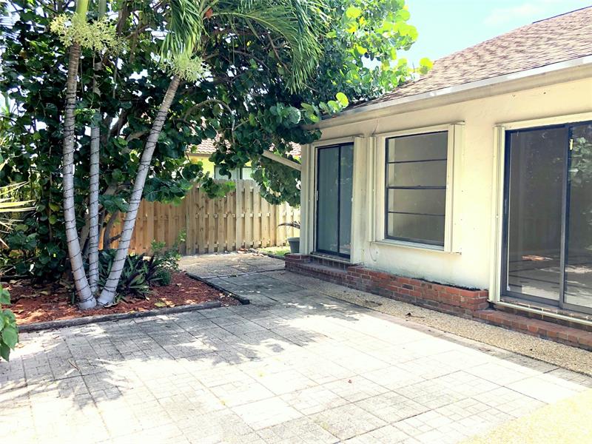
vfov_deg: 49.7
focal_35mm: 28
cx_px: 296
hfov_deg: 63.4
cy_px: 222
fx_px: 479
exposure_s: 1/342
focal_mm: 3.99
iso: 20
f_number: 1.8
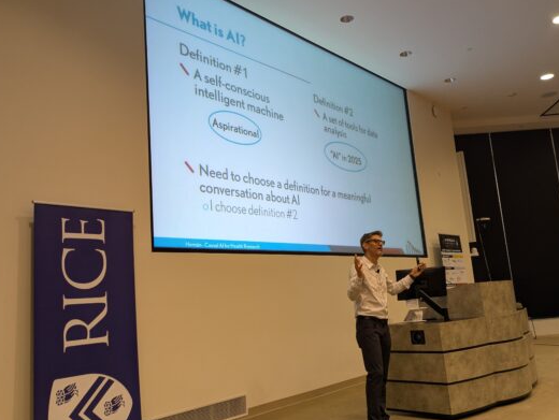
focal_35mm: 32
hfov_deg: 56.6
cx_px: 310
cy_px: 193
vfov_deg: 44.2
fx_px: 517
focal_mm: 5.43
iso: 204
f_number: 1.89
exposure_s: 1/120
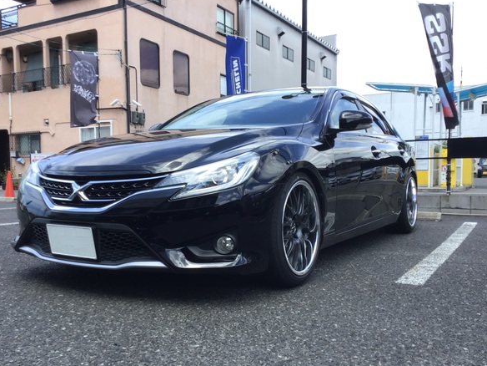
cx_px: 223
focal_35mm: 34
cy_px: 196
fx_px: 478
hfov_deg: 53.9
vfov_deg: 41.8
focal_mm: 3.3
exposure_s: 1/416
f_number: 2.4
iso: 25
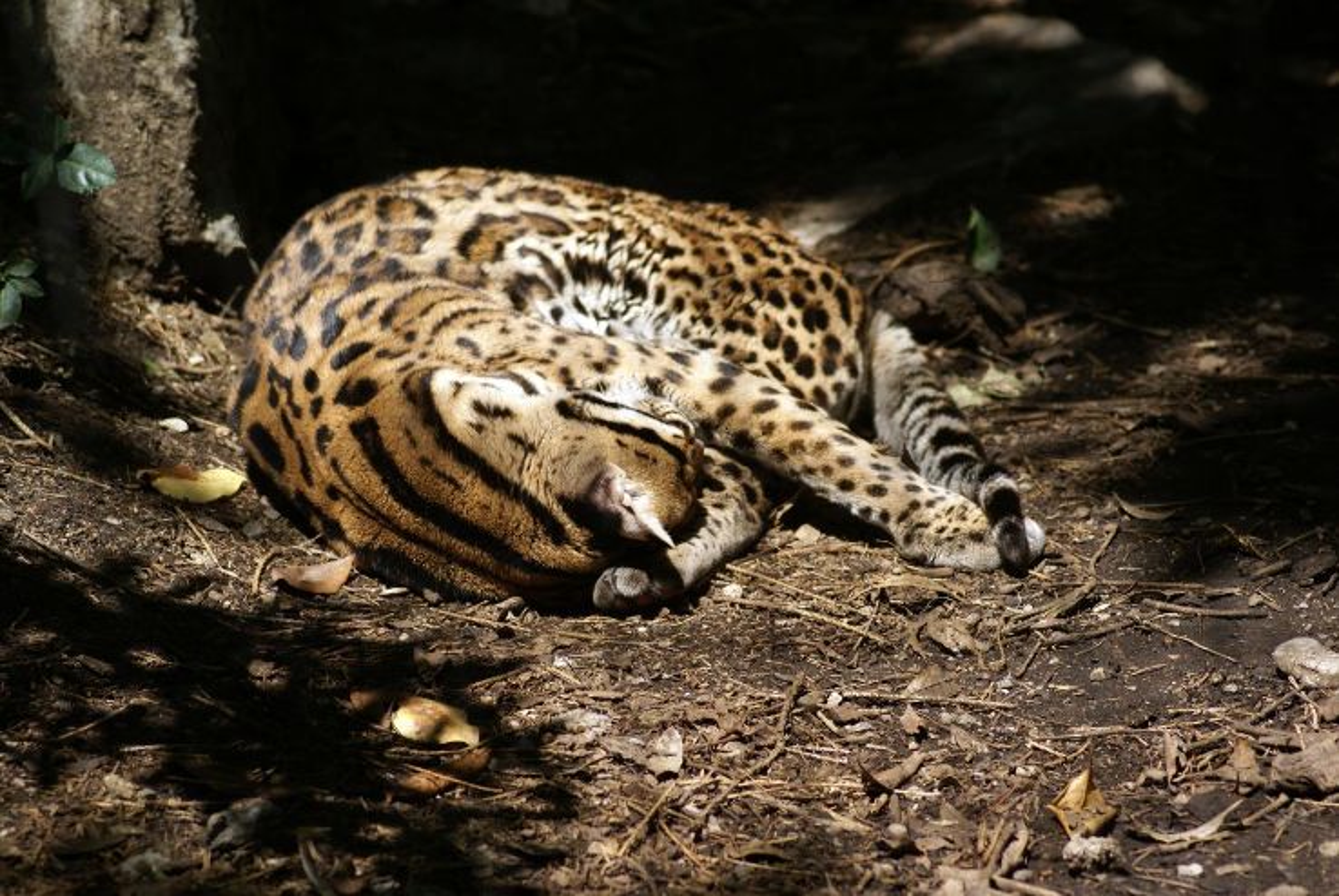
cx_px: 670
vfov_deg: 7.7
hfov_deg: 11.4
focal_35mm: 180
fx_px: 6703
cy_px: 448
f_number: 5.6
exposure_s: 1/250
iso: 100
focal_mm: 120
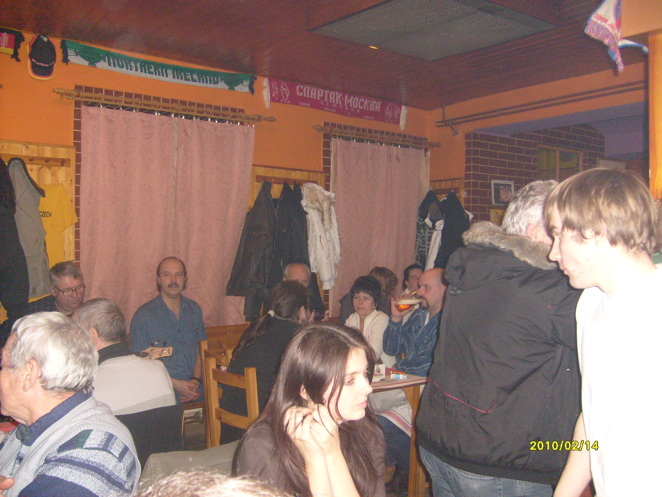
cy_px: 248
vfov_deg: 40.7
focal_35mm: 35
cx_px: 331
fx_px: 669
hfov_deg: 52.6
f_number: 2.8
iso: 200
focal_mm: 5.8
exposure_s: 1/45
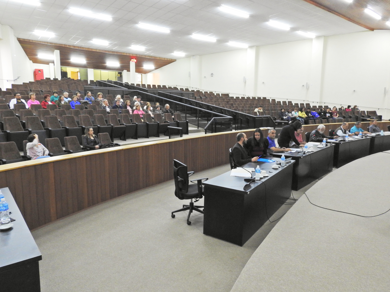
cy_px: 146
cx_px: 195
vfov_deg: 56.8
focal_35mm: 24
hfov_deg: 71.6
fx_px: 270
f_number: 4.8
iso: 400
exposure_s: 1/10
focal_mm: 4.3
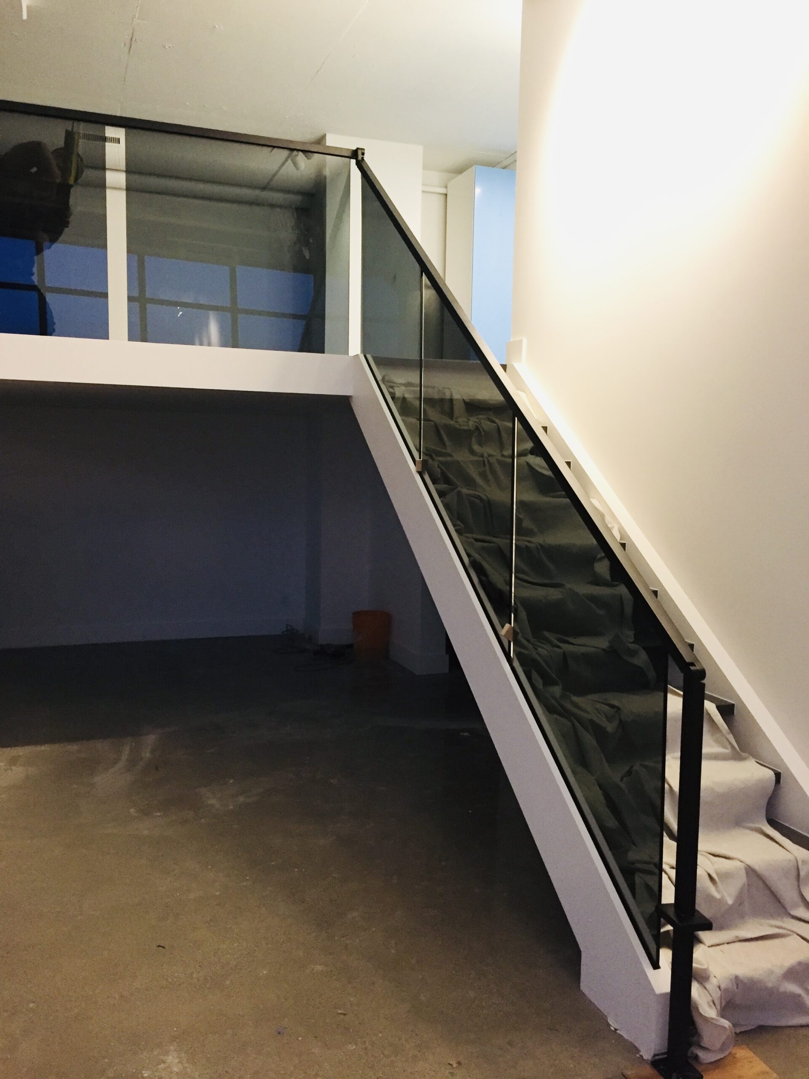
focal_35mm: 29
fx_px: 904
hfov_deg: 48.2
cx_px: 404
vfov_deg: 61.7
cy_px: 540
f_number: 2.2
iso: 200
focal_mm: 4.15
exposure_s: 1/30
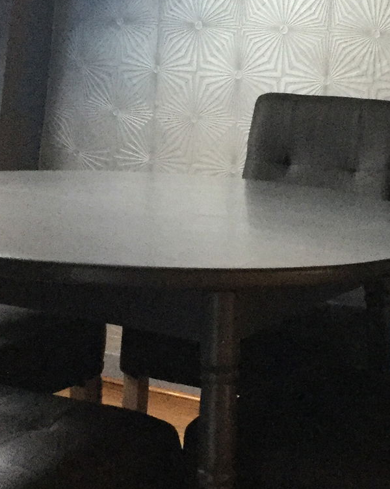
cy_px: 75
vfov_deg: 21.9
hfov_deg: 17.8
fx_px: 1242
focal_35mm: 86
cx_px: 229
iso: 250
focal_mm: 3.3
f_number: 2.4
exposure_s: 1/33
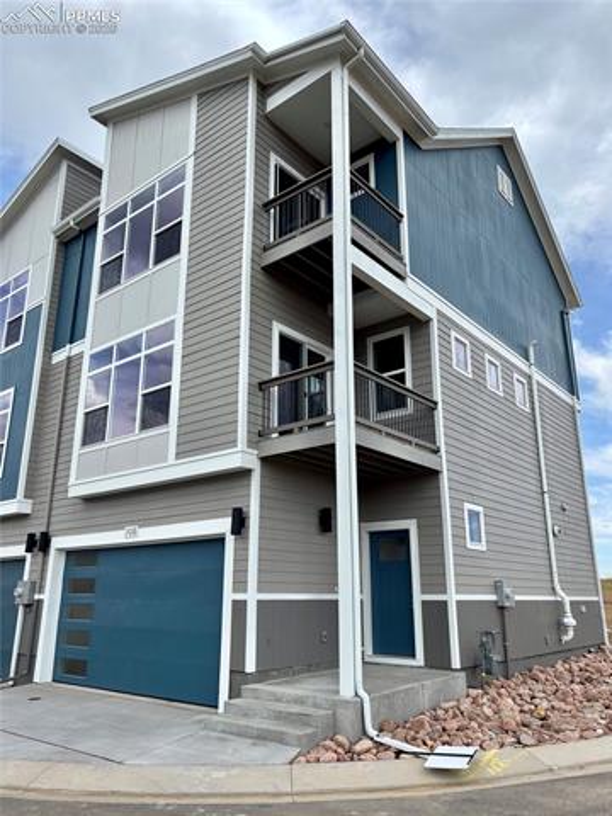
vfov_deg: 67.3
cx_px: 306
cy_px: 408
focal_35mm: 26
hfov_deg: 53.1
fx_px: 613
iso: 50
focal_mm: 5.96
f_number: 1.6
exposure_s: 1/2342
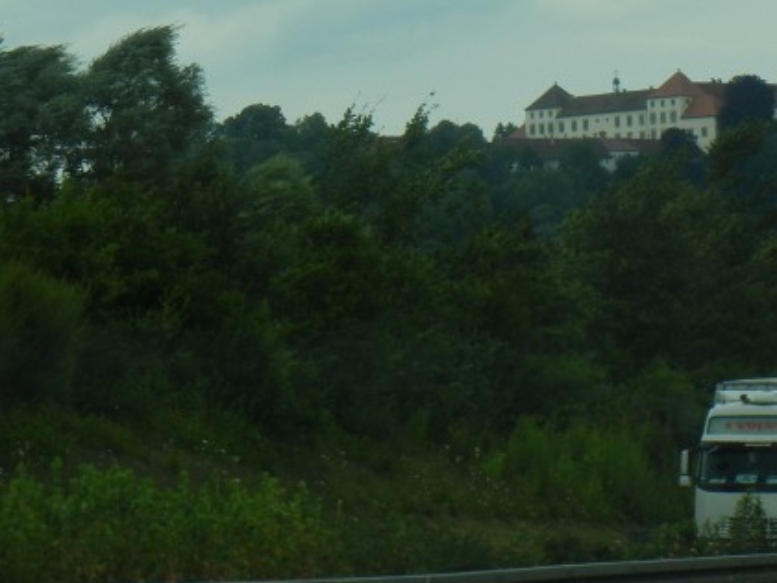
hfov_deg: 6.1
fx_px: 7273
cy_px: 54
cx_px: 659
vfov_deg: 4.6
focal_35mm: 324
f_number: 4.6
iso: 160
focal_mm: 24
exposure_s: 1/860
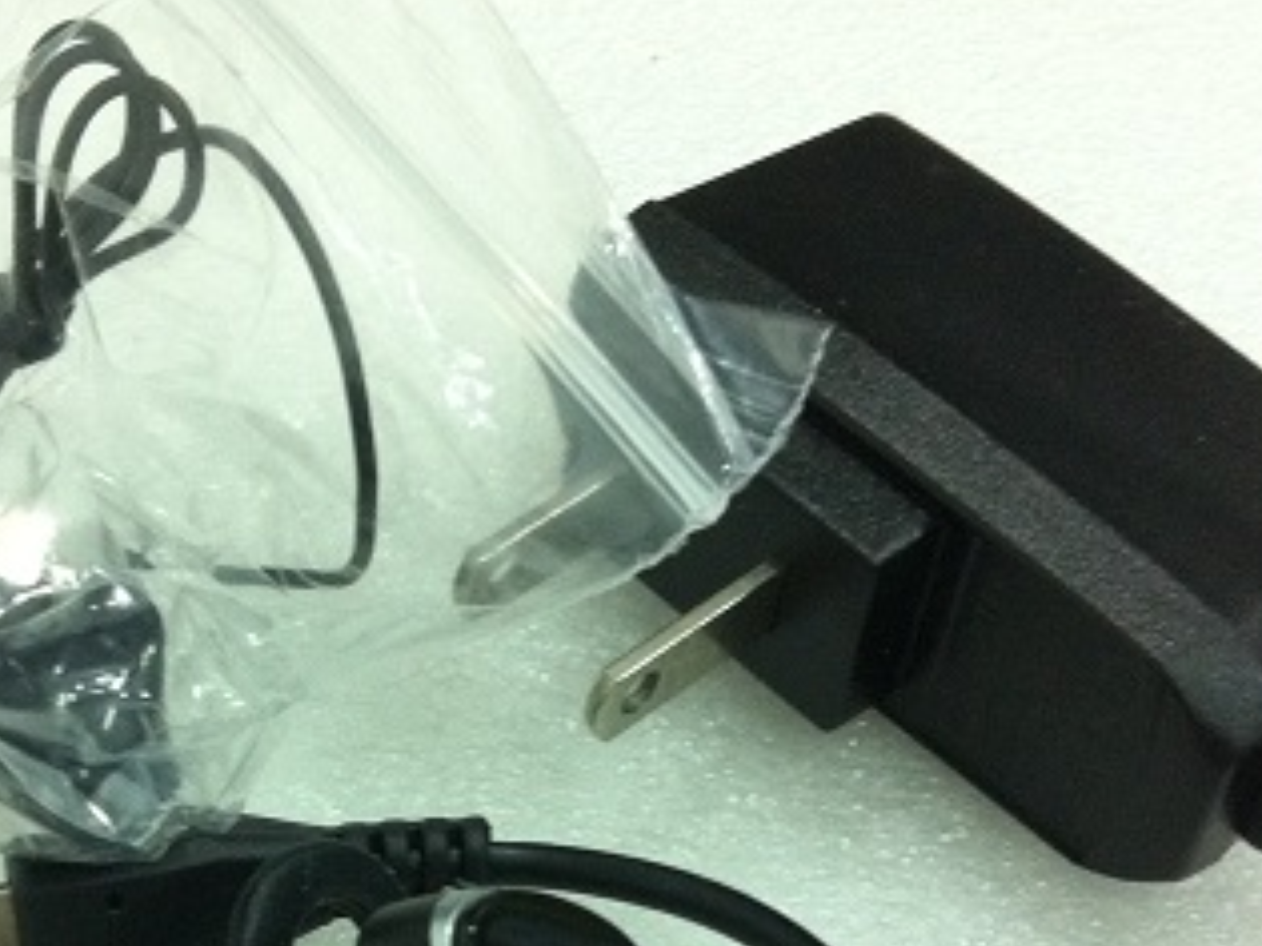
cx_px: 425
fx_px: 2587
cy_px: 846
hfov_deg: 27.3
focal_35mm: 71
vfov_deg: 20.3
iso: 160
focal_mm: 3.85
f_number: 2.8
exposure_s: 1/17
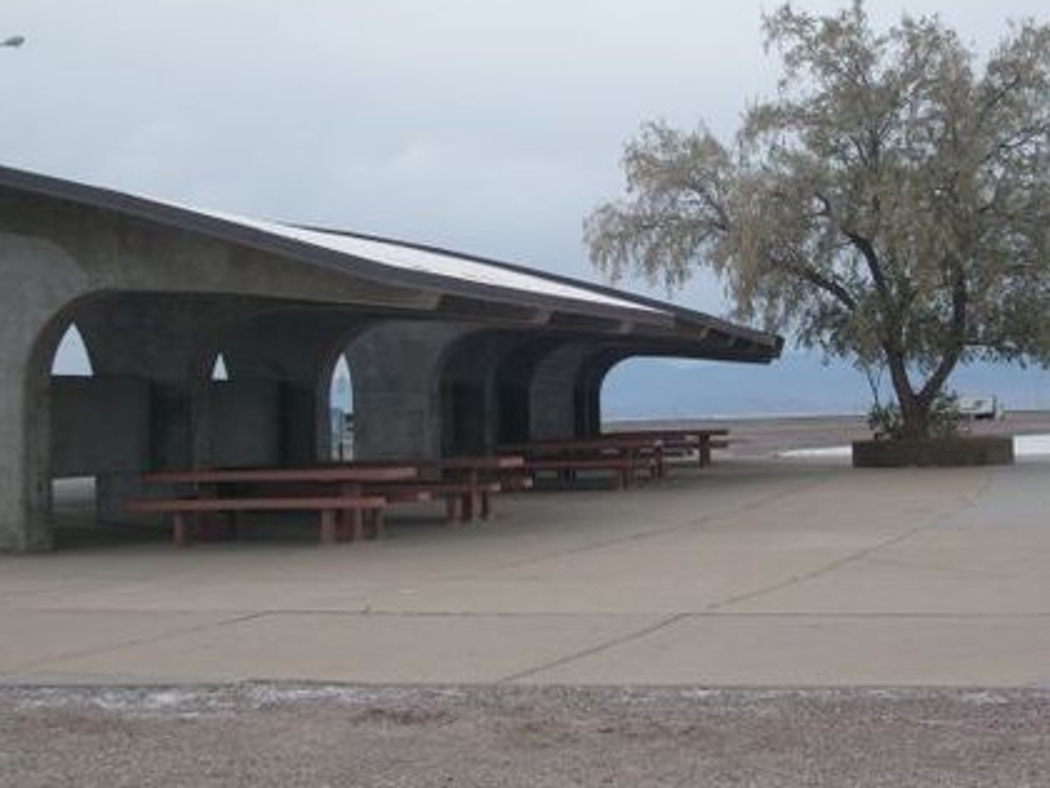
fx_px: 2002
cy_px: 310
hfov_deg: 29.4
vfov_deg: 22.2
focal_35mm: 66
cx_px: 584
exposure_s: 1/250
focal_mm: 8.7
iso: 80
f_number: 8.4
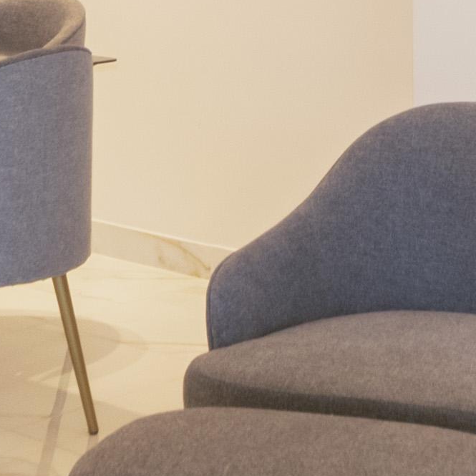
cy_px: -168
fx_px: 1789
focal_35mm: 115
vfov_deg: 14.4
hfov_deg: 15.1
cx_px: 316
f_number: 10
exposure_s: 1/10
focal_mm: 10
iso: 200
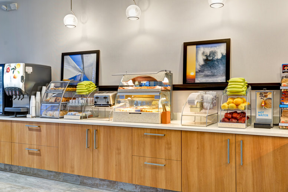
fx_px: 288
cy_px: 94
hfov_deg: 53.1
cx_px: 145
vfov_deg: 36.9
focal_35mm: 36
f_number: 5.6
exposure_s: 1/13
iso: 400
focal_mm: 35
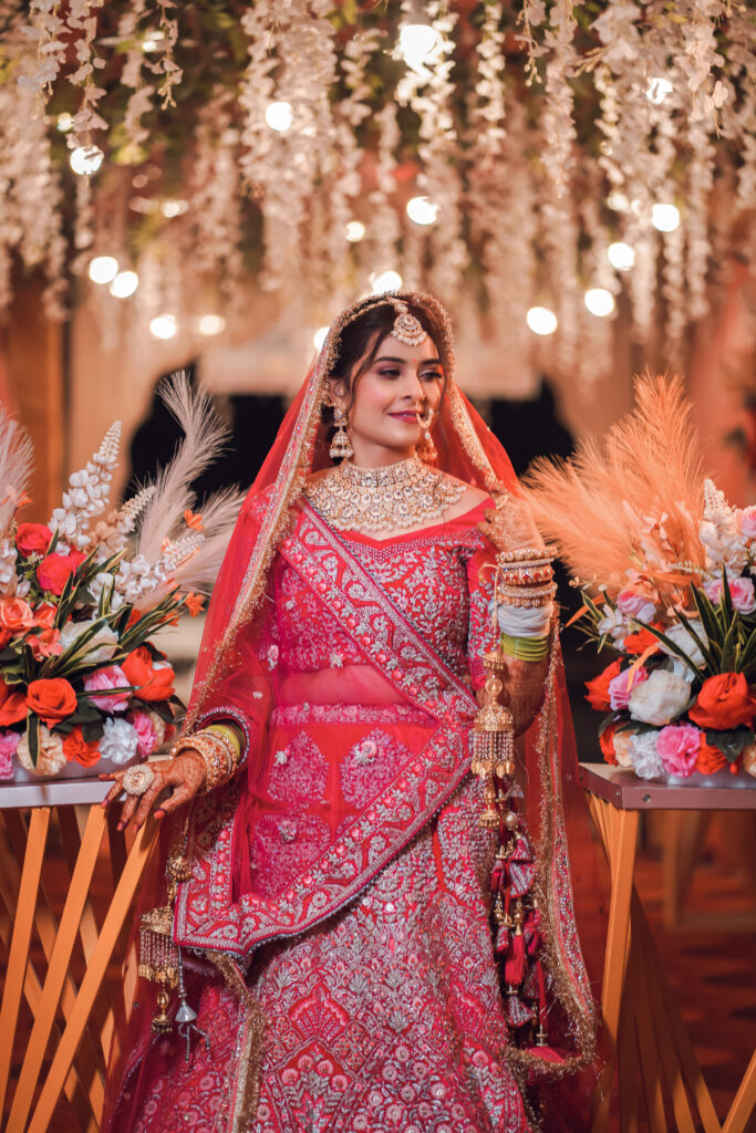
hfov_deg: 16.1
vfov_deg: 23.9
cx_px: 378
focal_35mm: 85
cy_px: 566
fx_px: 2676
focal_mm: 85
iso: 100
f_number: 1.8
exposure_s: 1/100
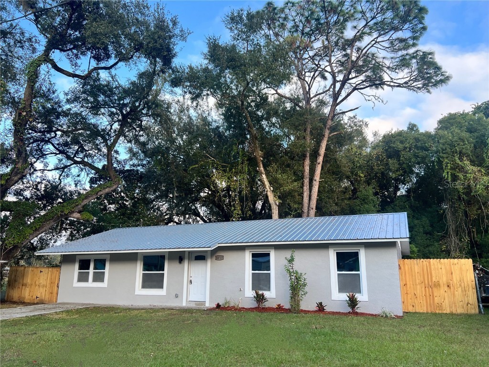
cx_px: 244
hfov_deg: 67.3
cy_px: 184
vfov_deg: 53.1
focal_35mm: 26
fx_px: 367
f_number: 1.5
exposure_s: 1/499
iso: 50
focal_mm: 5.7
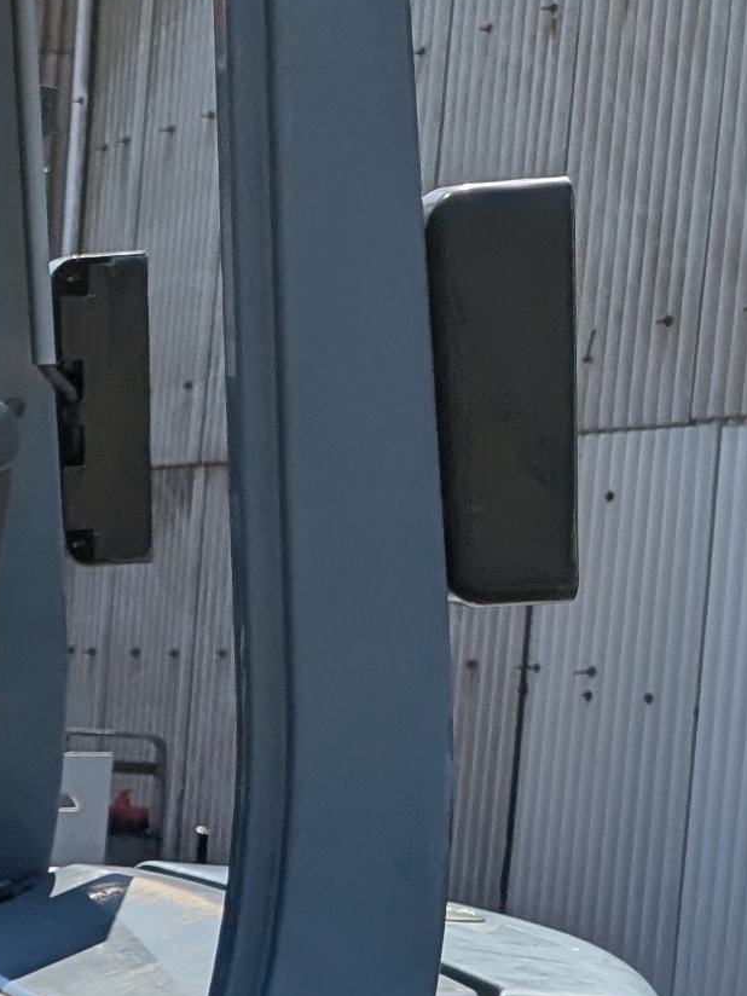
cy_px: 896
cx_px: -1084
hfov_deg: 10.6
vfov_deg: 16.3
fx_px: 3424
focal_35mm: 119
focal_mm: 6.9
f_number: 1.68
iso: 21
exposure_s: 1/1011
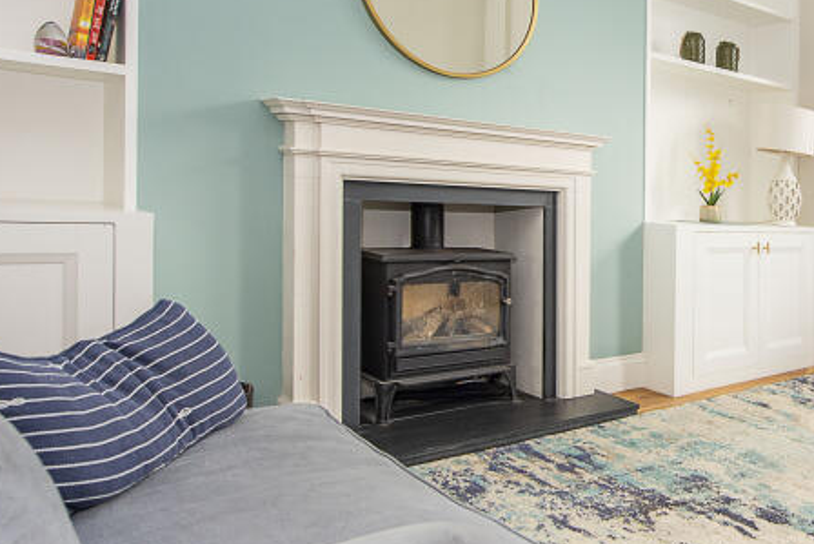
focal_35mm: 32
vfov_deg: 40.7
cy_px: 187
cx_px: 758
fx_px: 724
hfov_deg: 50.8
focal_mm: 14
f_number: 5
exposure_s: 1/125
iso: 500
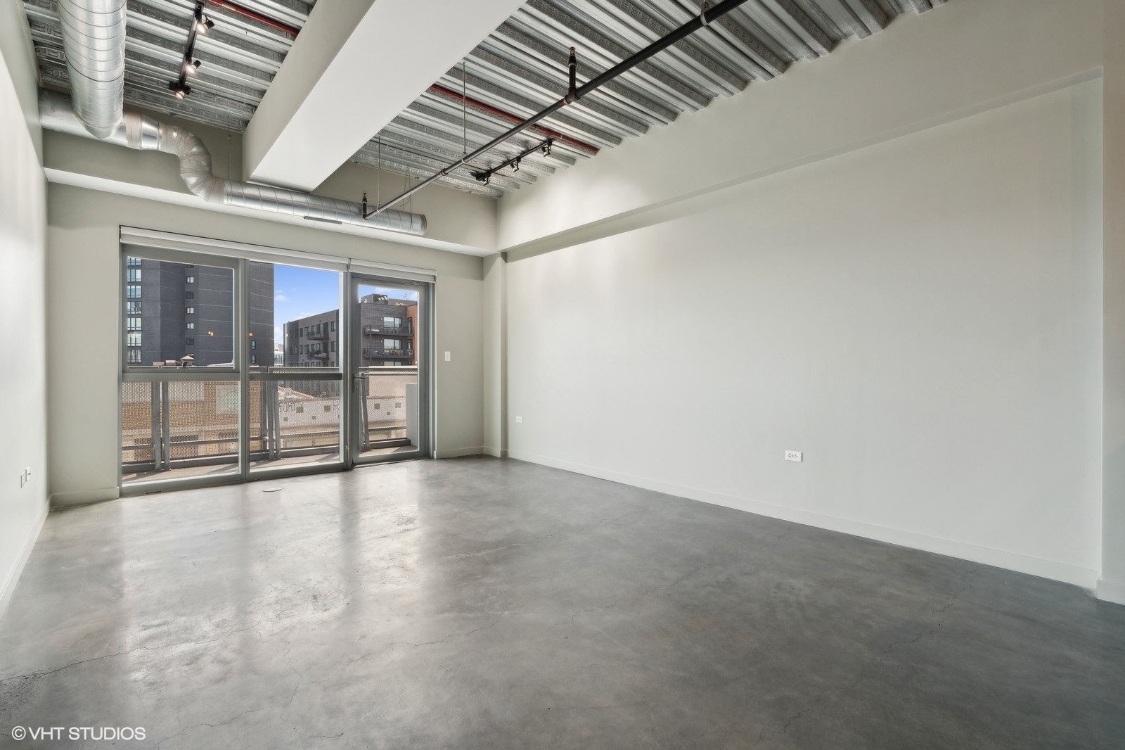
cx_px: 562
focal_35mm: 16
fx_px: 500
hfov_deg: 96.7
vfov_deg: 73.7
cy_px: 375
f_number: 8
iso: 320
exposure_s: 1/40
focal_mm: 16
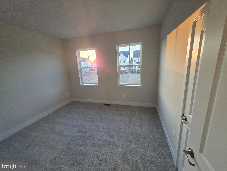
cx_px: 114
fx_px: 85
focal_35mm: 13
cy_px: 86
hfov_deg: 106.2
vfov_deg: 89.9
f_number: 1.9
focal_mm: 2.2
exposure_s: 1/240
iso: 500
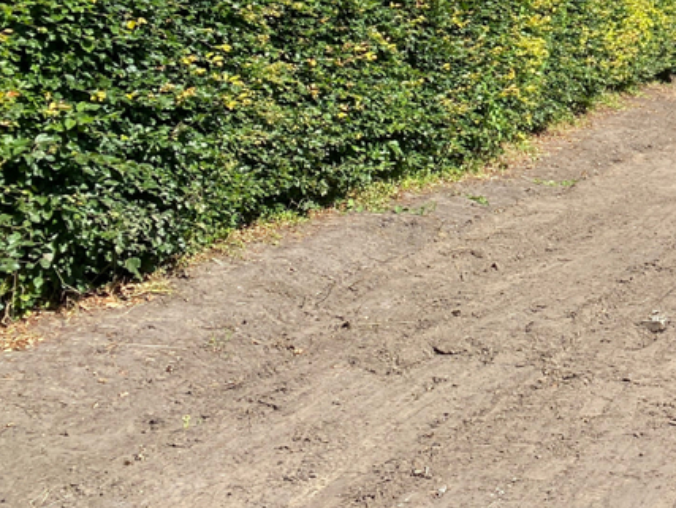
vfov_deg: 18.7
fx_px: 1427
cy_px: -158
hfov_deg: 23.0
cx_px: 931
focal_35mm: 73
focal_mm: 4.25
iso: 32
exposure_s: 1/1157
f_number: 1.8
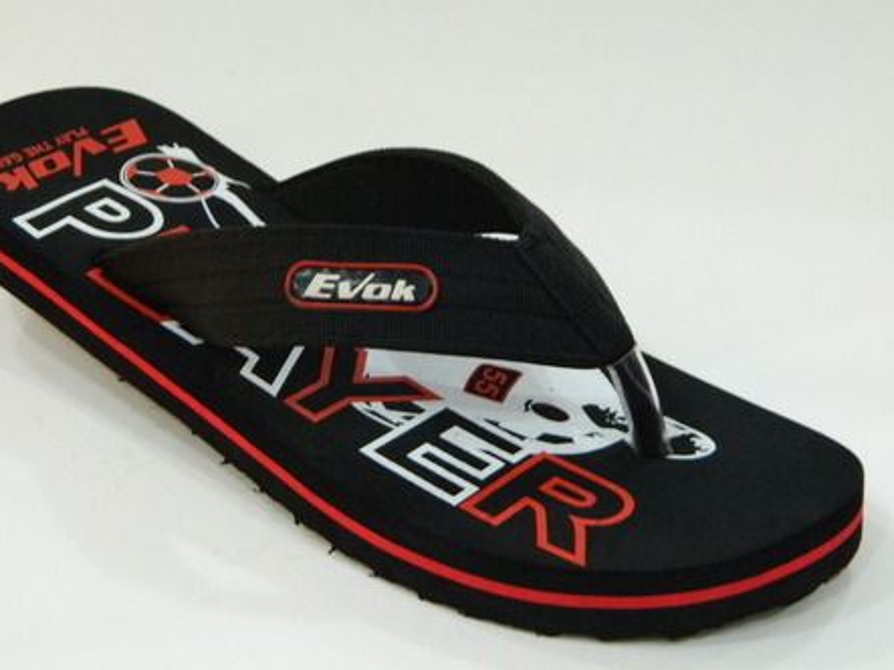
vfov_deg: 18.7
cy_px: 342
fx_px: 2040
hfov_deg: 24.7
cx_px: 406
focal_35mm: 79
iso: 400
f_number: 4
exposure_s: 1/13
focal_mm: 12.6
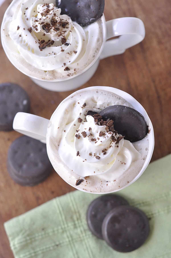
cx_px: 86
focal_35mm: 75
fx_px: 536
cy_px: 129
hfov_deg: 18.1
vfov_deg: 27.0
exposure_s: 1/100
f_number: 4
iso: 400
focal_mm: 50
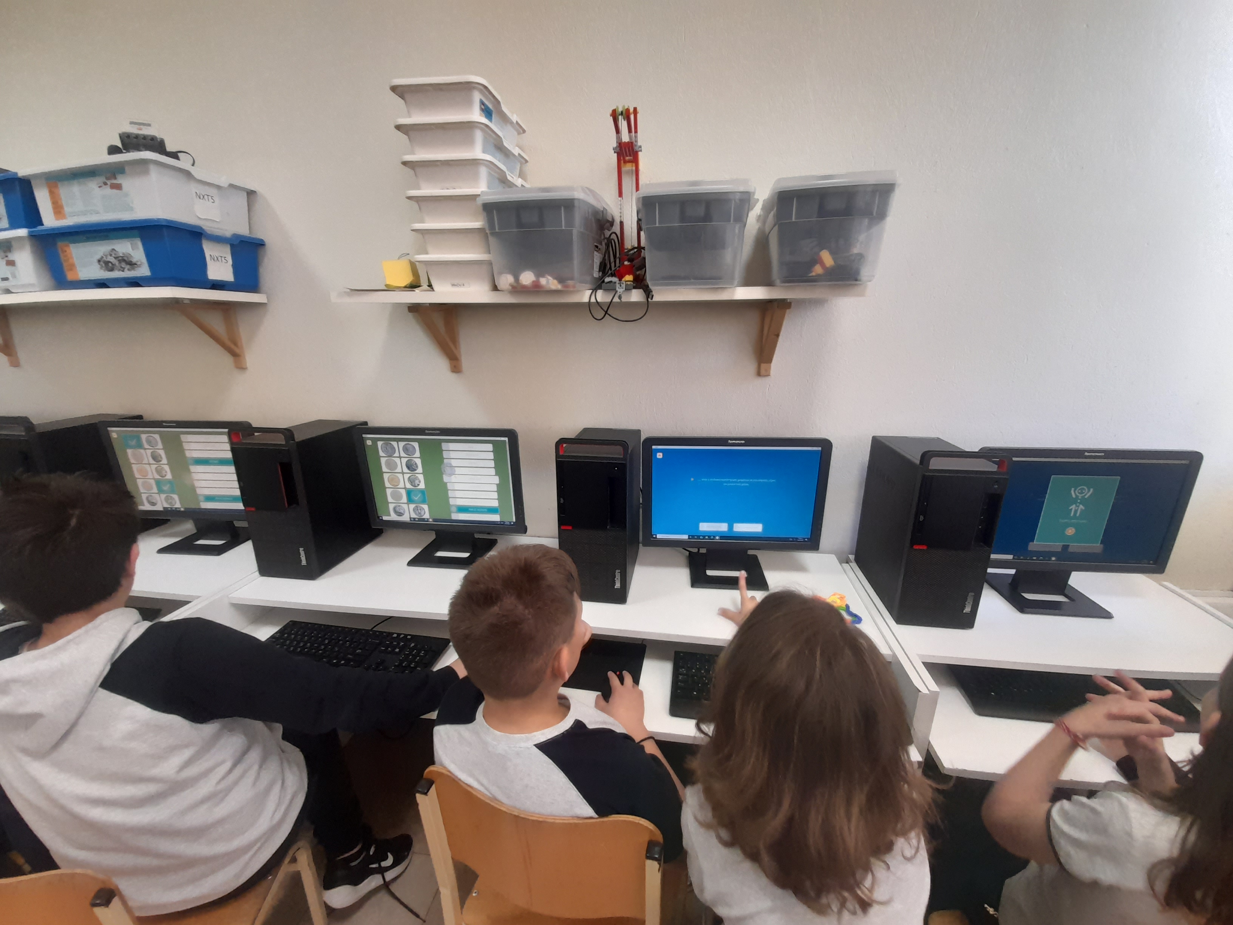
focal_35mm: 13
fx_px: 463
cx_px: 616
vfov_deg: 89.9
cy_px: 462
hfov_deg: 106.2
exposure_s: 1/50
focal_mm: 1.42
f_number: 2.2
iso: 125
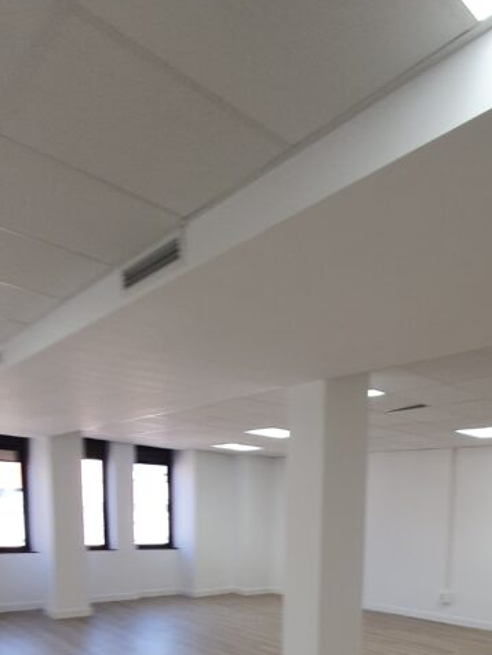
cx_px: 373
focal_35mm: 28
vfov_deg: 55.4
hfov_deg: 47.8
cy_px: 583
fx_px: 530
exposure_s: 1/50
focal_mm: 1.8
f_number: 2.2
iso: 50
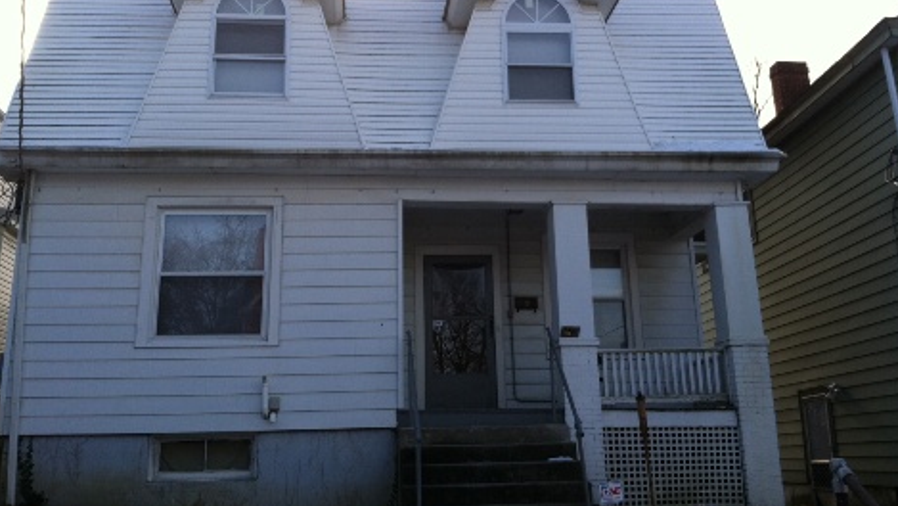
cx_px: 448
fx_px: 929
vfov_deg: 30.4
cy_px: 204
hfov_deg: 51.6
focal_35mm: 39
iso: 80
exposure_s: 1/441
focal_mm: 3.85
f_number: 2.8
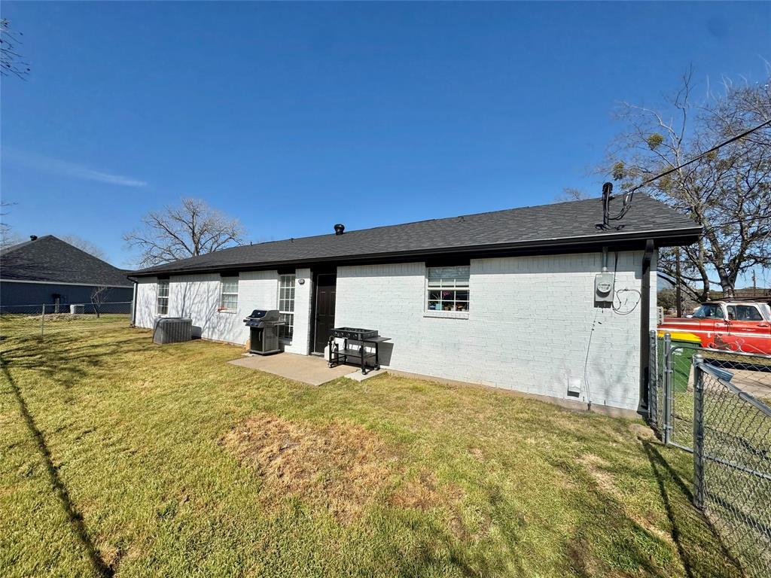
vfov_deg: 85.7
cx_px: 386
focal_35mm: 14
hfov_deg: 102.1
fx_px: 312
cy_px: 289
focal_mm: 2.22
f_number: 2.2
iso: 40
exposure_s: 1/4926
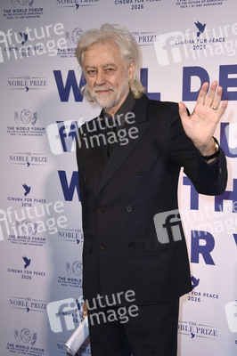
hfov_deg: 18.9
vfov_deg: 28.1
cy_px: 178
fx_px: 712
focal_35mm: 72
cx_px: 118
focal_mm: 72
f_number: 6.3
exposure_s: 1/250
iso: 640
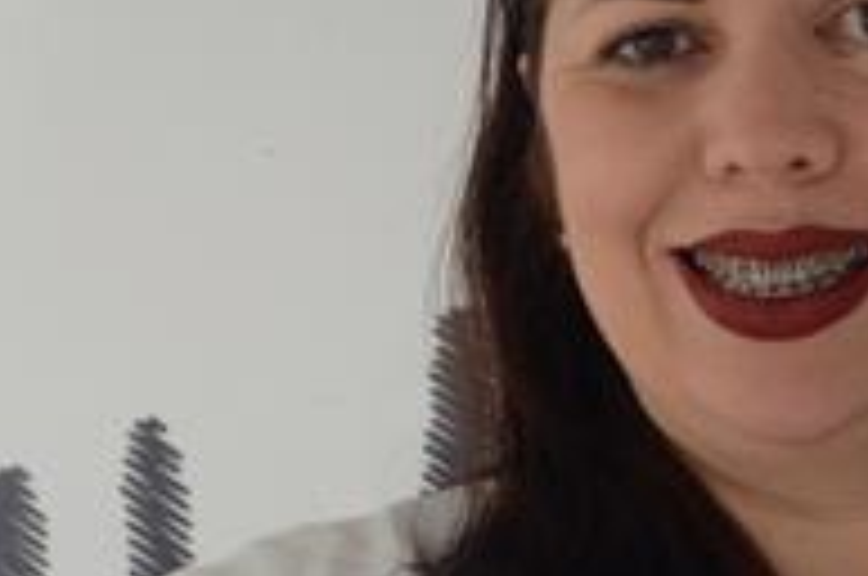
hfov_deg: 9.5
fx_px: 5225
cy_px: 742
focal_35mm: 217
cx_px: 562
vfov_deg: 6.3
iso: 1000
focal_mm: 35
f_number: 5
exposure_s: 1/640
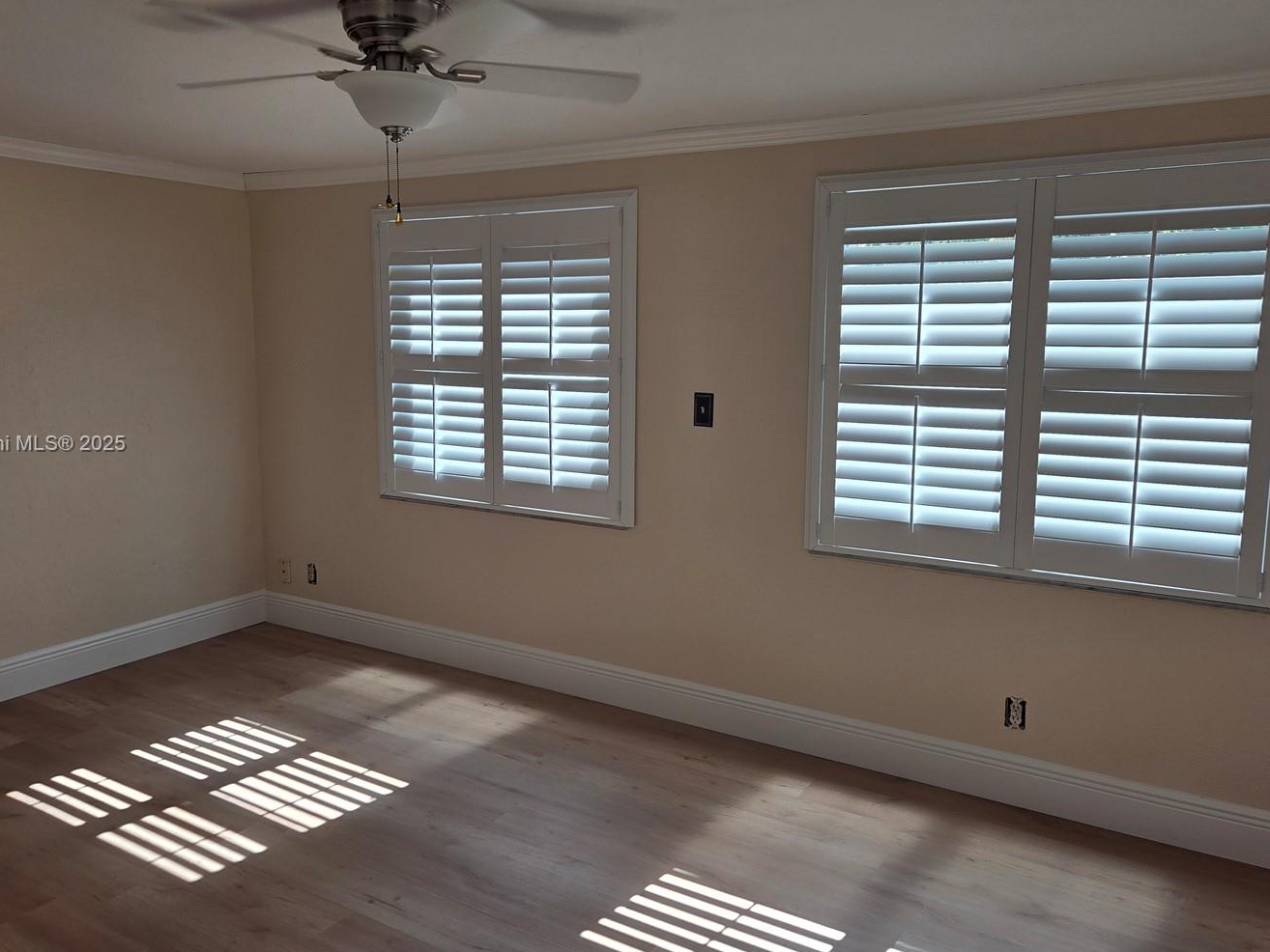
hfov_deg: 63.4
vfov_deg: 49.7
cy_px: 445
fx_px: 1027
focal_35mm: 28
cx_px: 590
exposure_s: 1/151
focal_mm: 5.4
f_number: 1.8
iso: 25
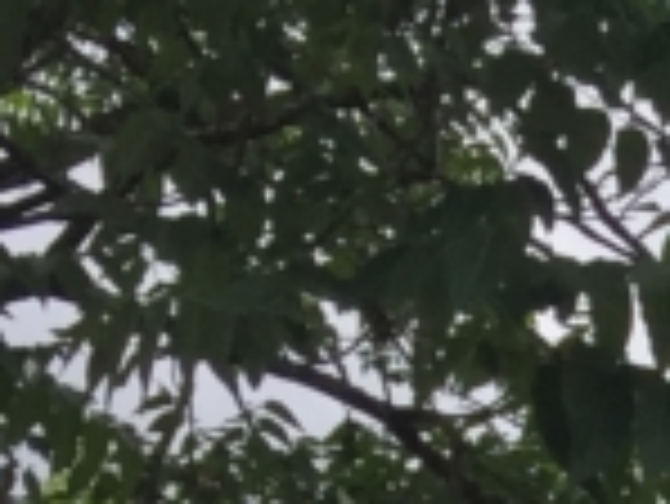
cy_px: 1798
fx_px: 4300
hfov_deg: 8.1
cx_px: 1731
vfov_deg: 5.9
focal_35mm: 222
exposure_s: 1/732
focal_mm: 4.15
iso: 32
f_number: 2.2
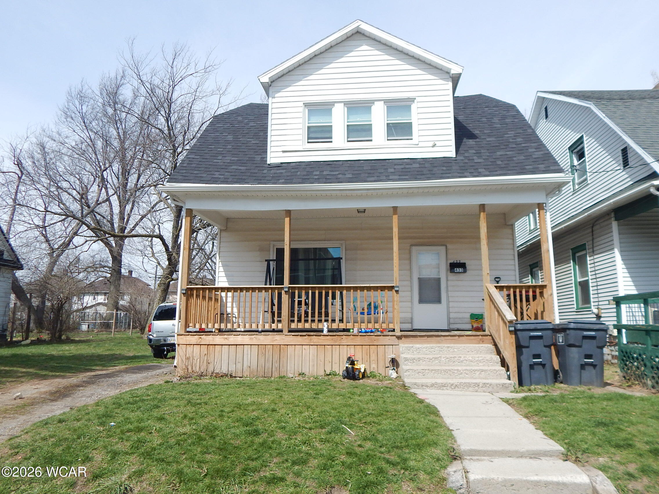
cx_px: 330
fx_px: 476
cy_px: 247
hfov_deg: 69.4
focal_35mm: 25
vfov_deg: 54.9
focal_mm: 4.5
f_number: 6.1
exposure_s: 1/400
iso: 125
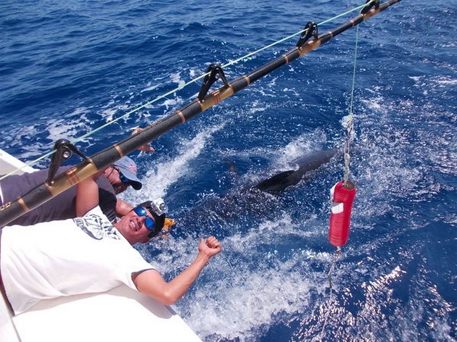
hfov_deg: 63.5
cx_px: 228
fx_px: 370
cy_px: 171
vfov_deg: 49.7
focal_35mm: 28
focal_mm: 4
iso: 80
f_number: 5.4
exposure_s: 1/320
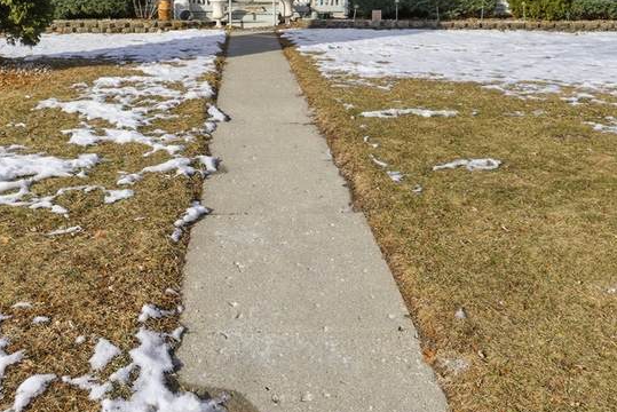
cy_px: -17
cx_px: 253
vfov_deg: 31.9
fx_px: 652
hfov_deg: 50.4
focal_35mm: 38
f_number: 9
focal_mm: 16
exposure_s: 1/8000
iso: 1250
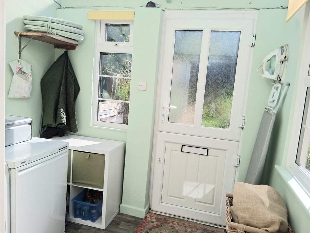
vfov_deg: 53.1
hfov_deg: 67.3
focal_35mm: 26
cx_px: 155
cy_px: 116
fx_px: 233
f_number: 1.8
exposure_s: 1/417
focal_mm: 3.98
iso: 25
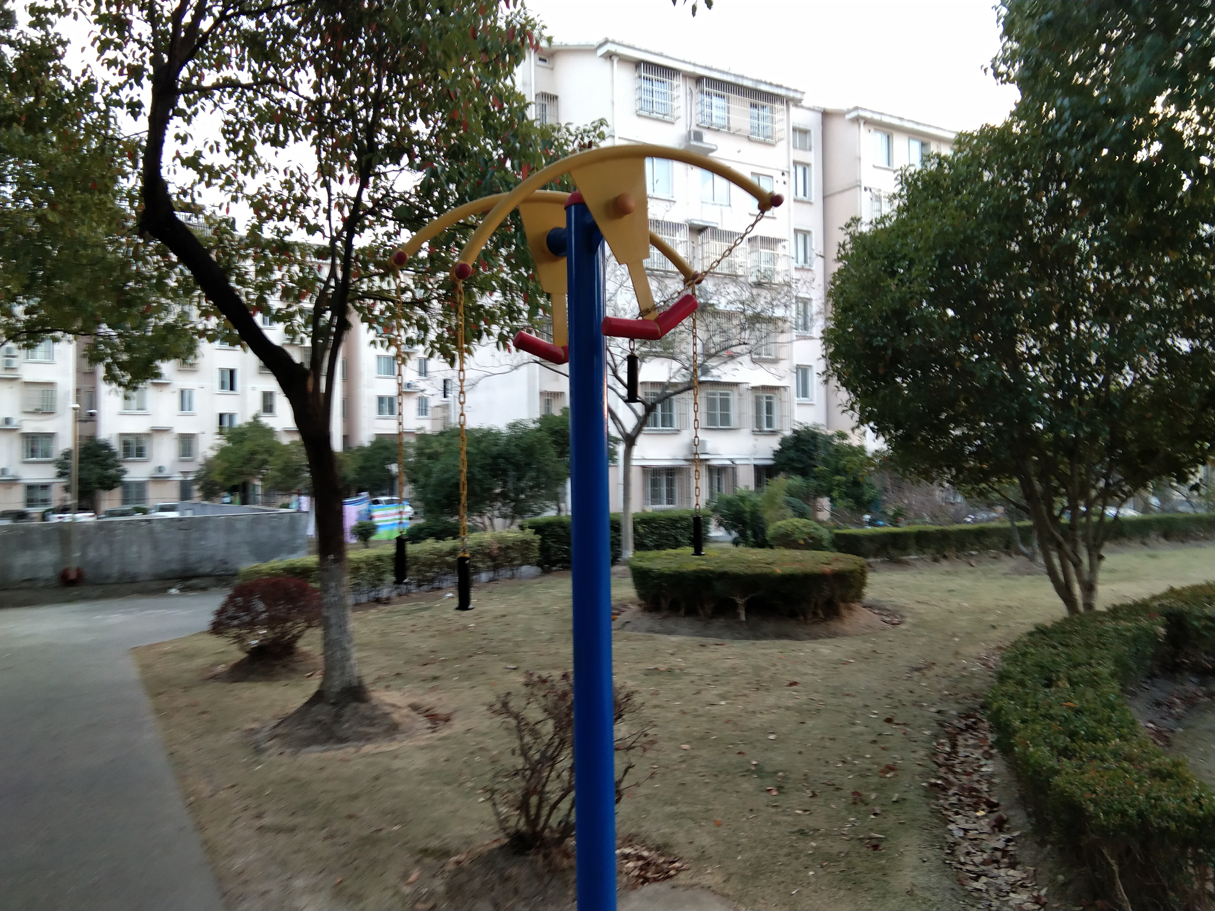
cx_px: 608
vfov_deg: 45.4
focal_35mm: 31
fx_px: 1088
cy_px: 456
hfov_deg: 58.4
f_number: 2.2
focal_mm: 3.69
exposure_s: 1/50
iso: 100
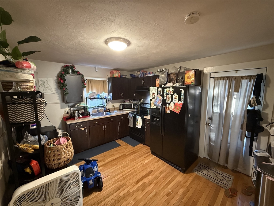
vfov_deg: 85.7
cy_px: 103
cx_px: 137
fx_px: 111
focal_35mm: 14
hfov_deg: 102.1
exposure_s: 1/40
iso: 1250
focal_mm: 2.22
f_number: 2.2
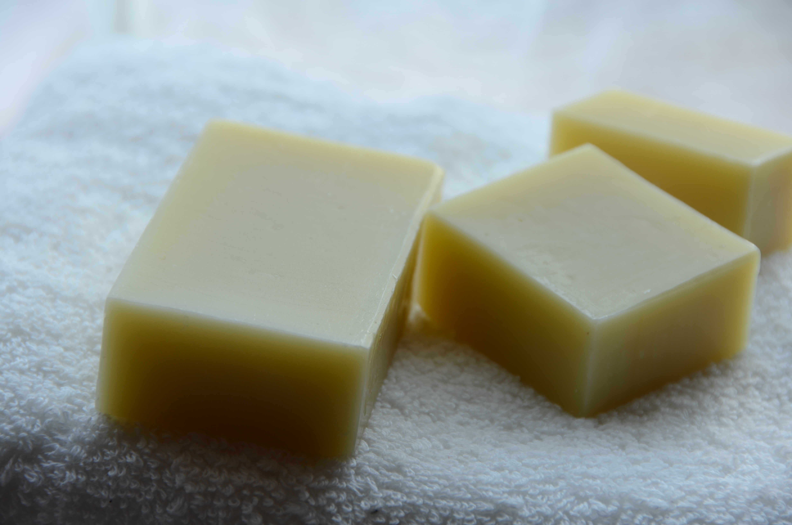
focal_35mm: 300
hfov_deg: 6.9
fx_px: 6586
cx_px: 396
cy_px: 262
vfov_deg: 4.6
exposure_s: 1/6
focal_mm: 200
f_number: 9
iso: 100
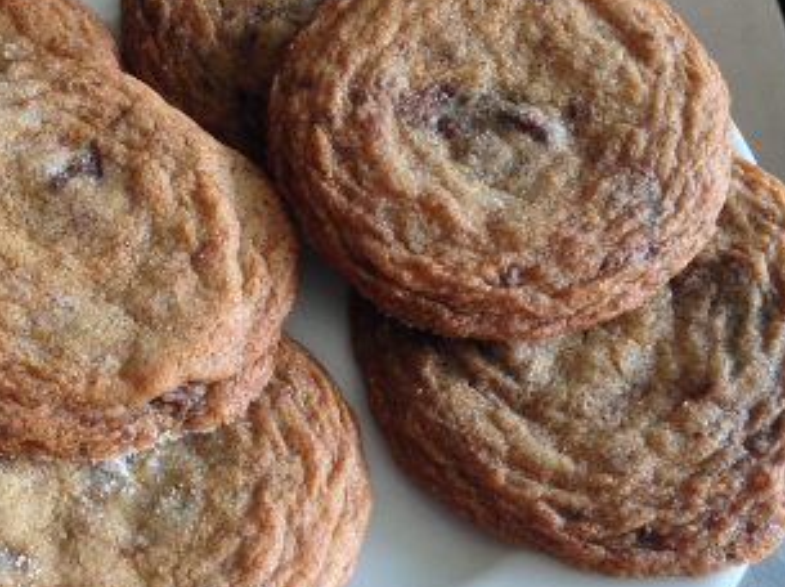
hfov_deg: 36.5
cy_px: 306
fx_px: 1178
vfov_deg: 28.0
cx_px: 268
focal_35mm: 52
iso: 160
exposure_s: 1/20
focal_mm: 4.12
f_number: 2.4
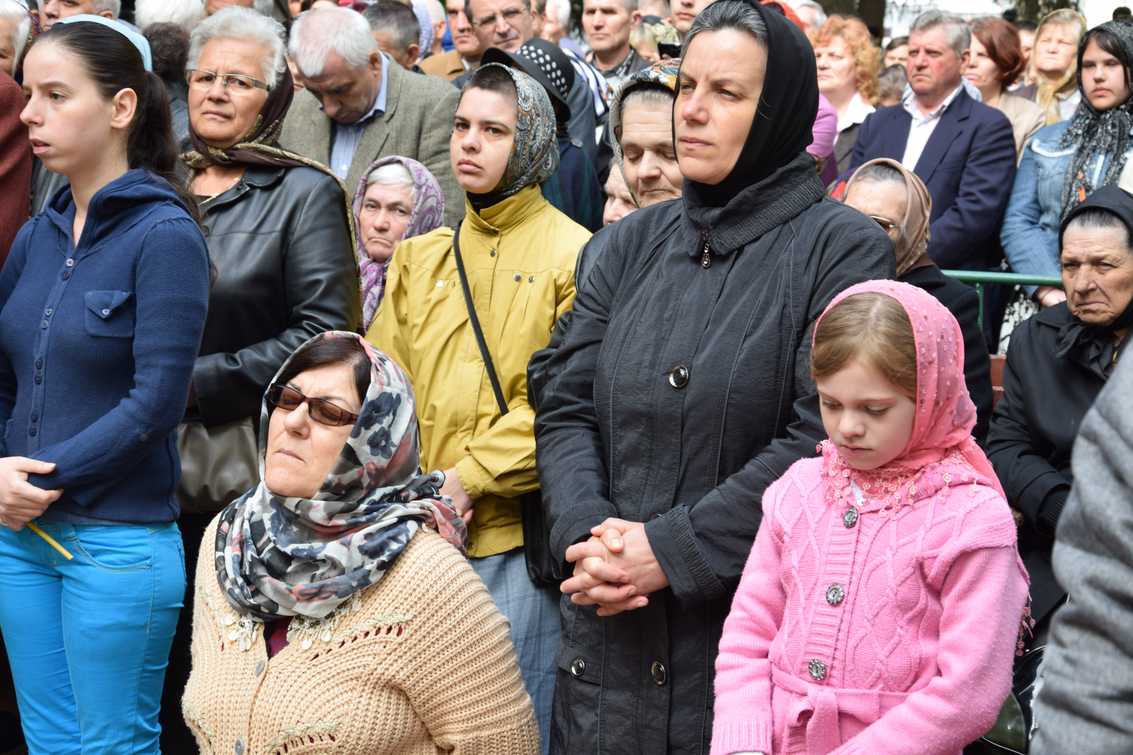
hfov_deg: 26.0
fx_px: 2455
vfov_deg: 17.5
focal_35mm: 78
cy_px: 378
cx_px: 566
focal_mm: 52
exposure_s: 1/80
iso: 160
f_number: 7.1
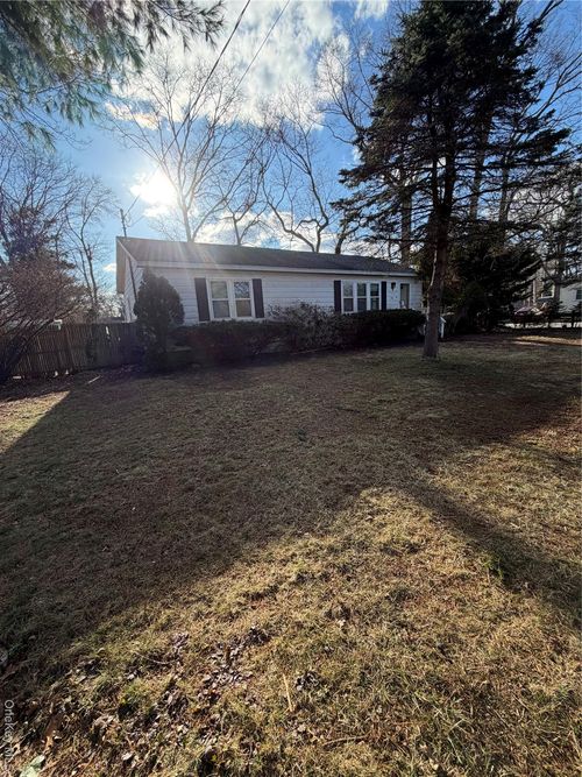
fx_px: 314
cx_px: 291
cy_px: 388
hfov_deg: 85.7
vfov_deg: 102.1
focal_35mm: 14
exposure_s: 1/613
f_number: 2.2
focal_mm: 2.22
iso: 40
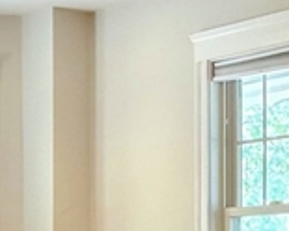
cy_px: 332
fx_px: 1437
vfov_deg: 9.0
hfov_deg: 11.1
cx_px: 418
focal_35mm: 168
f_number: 1.5
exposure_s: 1/60
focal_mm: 5.7
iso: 80
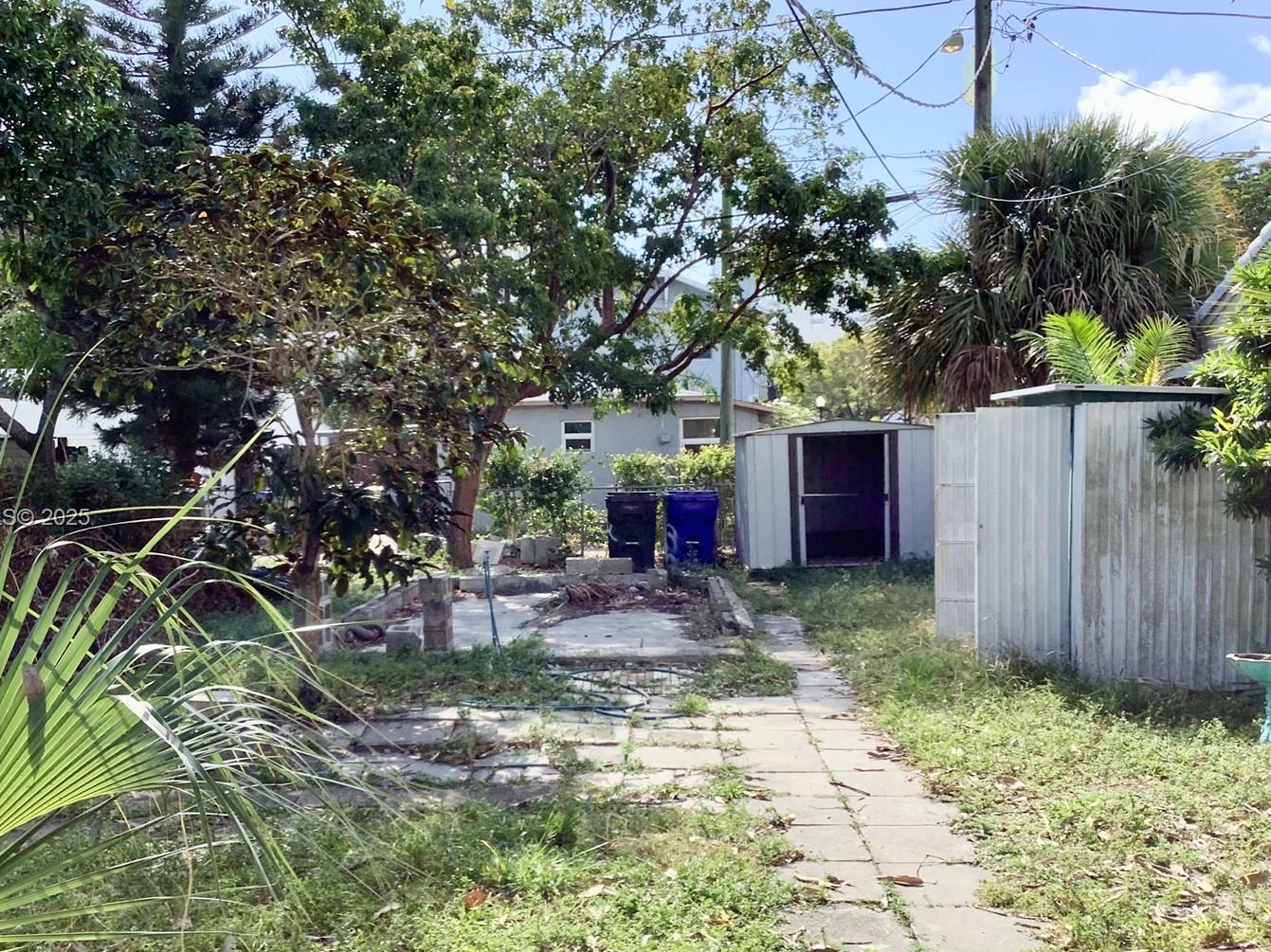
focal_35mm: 37
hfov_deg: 50.0
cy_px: 519
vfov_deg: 38.6
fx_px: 1358
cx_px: 554
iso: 25
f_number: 2.4
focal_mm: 3.3
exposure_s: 1/384
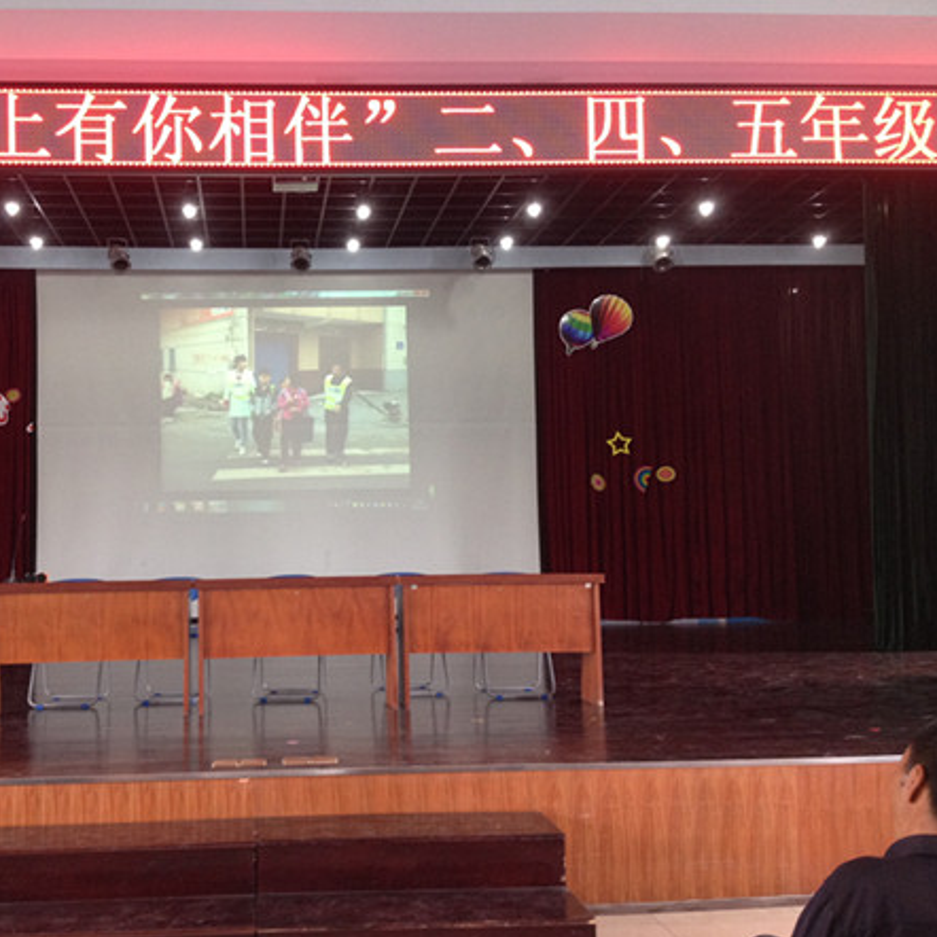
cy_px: 475
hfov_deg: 39.5
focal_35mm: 42
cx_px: 310
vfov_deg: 40.0
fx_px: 1286
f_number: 2.4
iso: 125
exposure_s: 1/20
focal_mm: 4.28
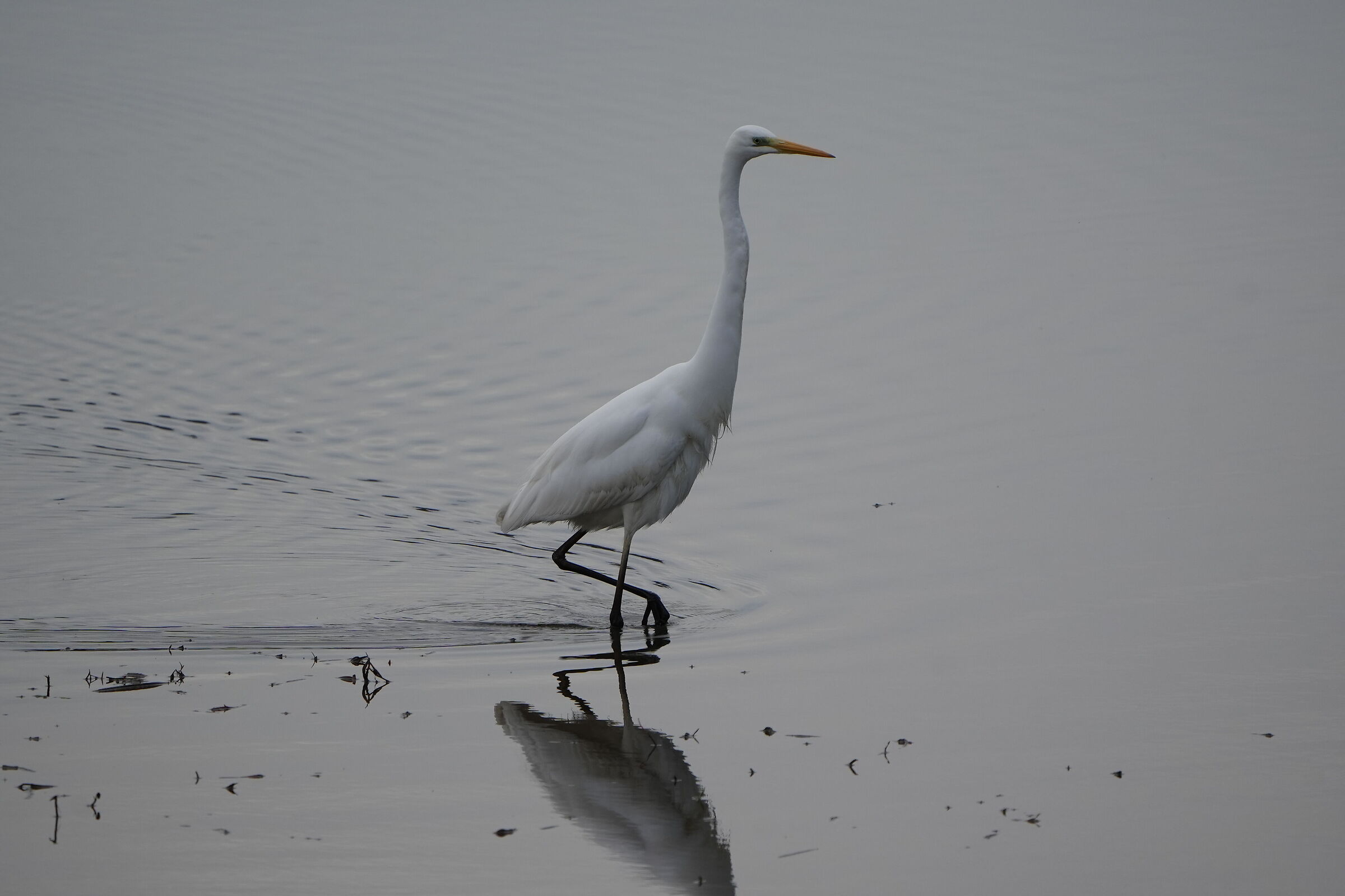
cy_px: 448
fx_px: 33622
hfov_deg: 2.3
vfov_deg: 1.5
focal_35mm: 900
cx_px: 672
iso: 400
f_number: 6.3
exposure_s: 1/1250
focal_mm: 600
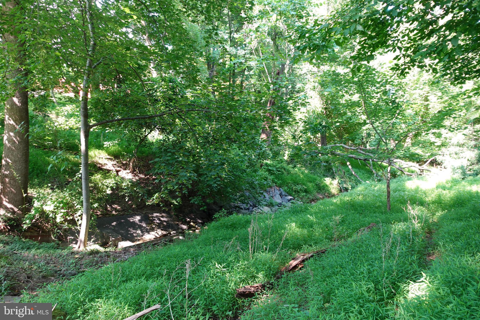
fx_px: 320
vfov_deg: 53.1
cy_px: 160
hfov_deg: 73.7
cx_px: 240
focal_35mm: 24
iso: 125
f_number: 2.8
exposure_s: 1/50
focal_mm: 9.4
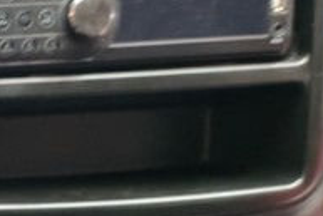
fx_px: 1140
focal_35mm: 127
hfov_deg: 14.1
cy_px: 385
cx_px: -273
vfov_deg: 10.2
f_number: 1.7
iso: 320
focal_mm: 6.3
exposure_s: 1/41.6
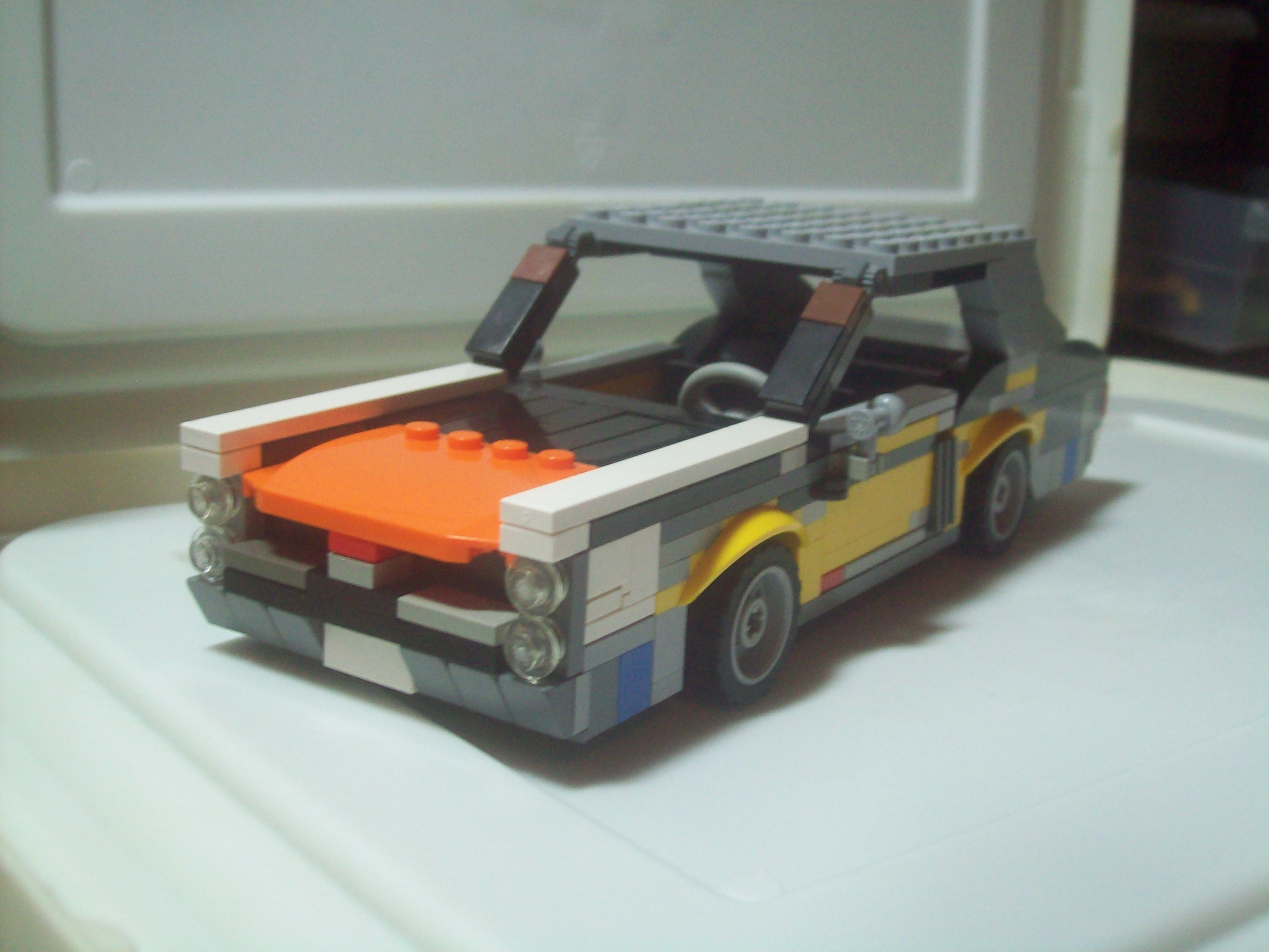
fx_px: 1650
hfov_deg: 42.1
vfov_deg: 32.2
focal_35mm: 45
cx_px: 634
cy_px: 476
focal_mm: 7.6
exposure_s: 1/12.1
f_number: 3
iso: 160
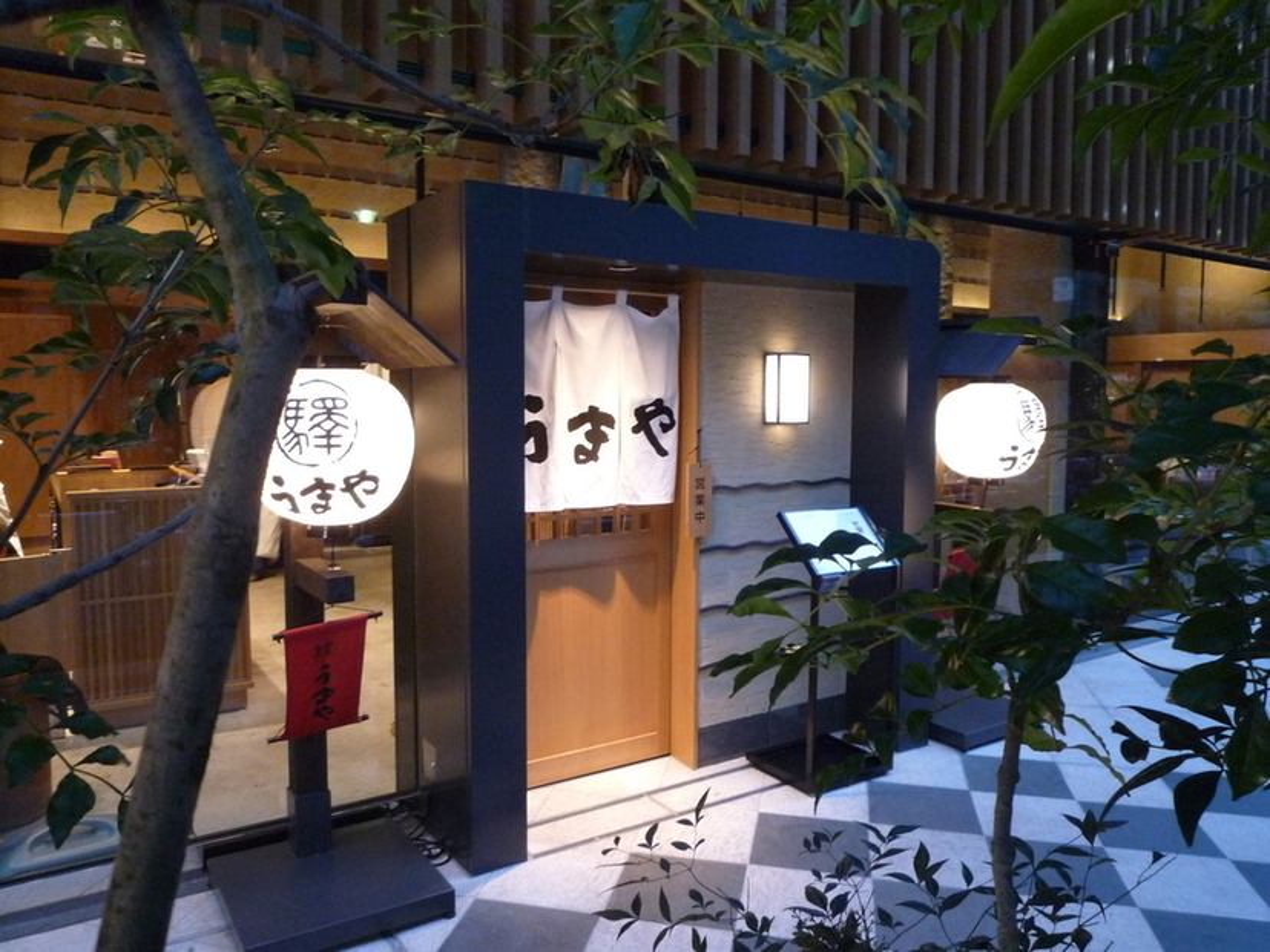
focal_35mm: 25
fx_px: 917
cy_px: 476
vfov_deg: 54.9
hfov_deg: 69.4
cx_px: 635
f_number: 2.8
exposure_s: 1/15
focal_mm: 4.4
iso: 400
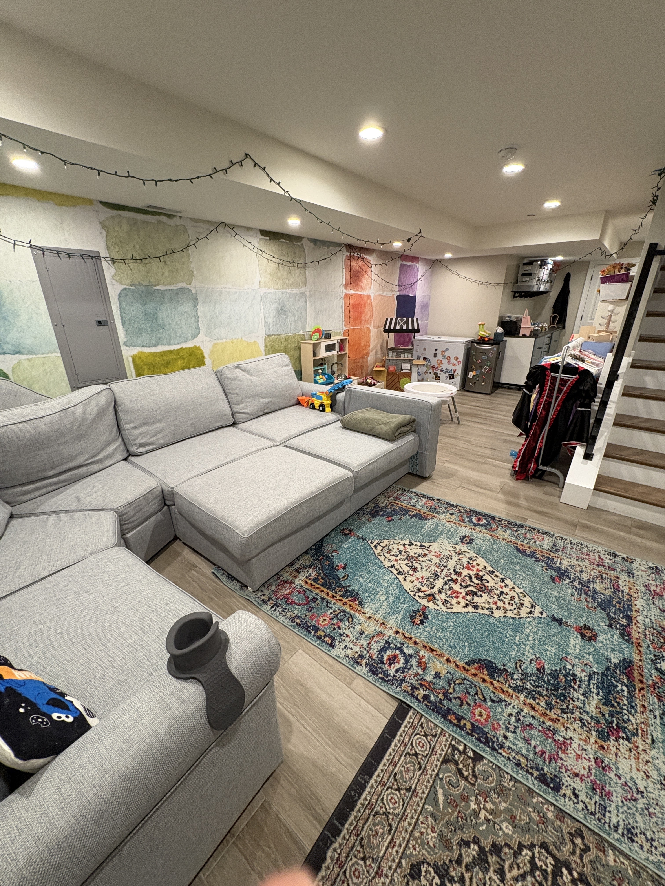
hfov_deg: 85.7
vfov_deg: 102.1
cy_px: 443
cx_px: 332
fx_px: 359
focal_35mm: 14
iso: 320
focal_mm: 2.22
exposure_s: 1/60
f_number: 2.2
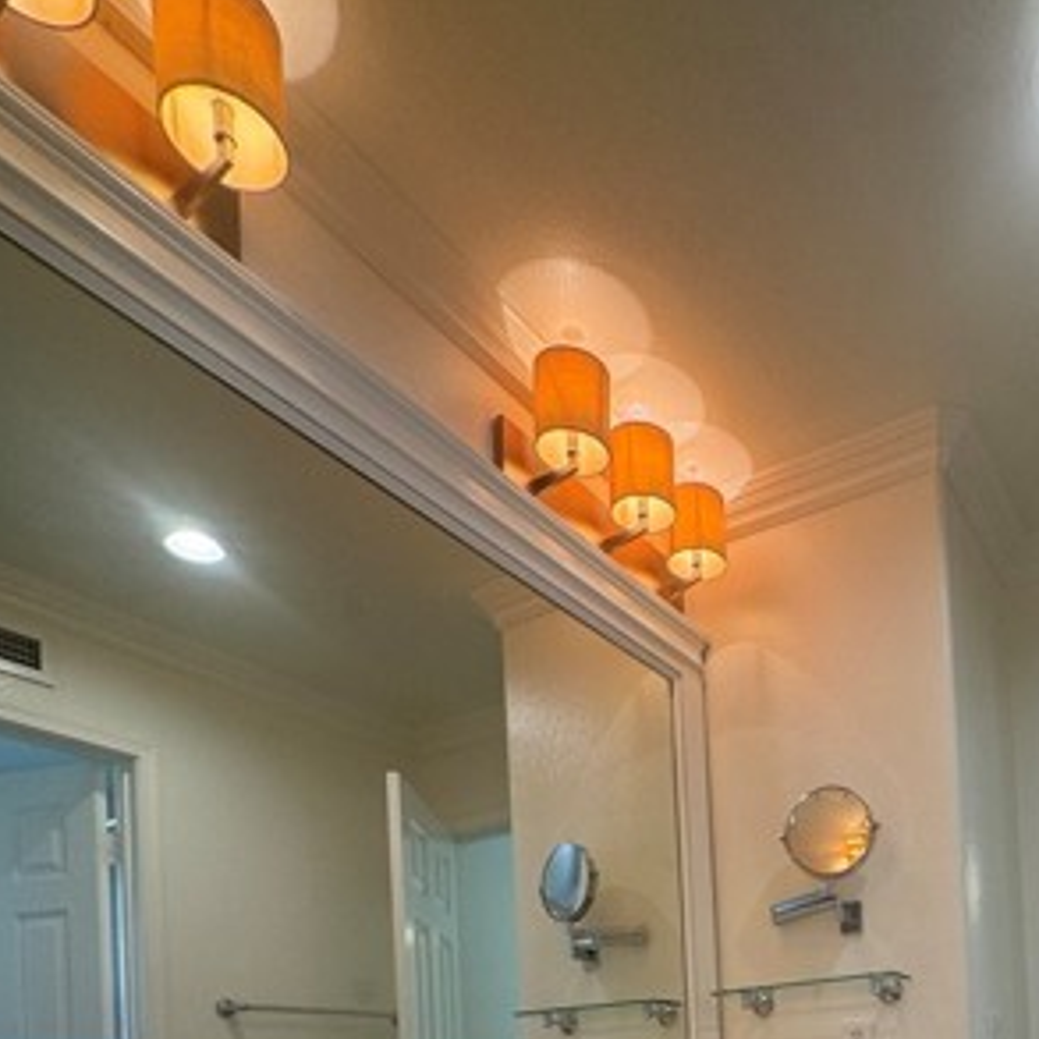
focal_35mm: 27
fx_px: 917
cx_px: 812
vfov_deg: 47.4
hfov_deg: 55.4
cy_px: 1071
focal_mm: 2.22
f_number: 2.2
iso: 100
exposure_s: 1/120
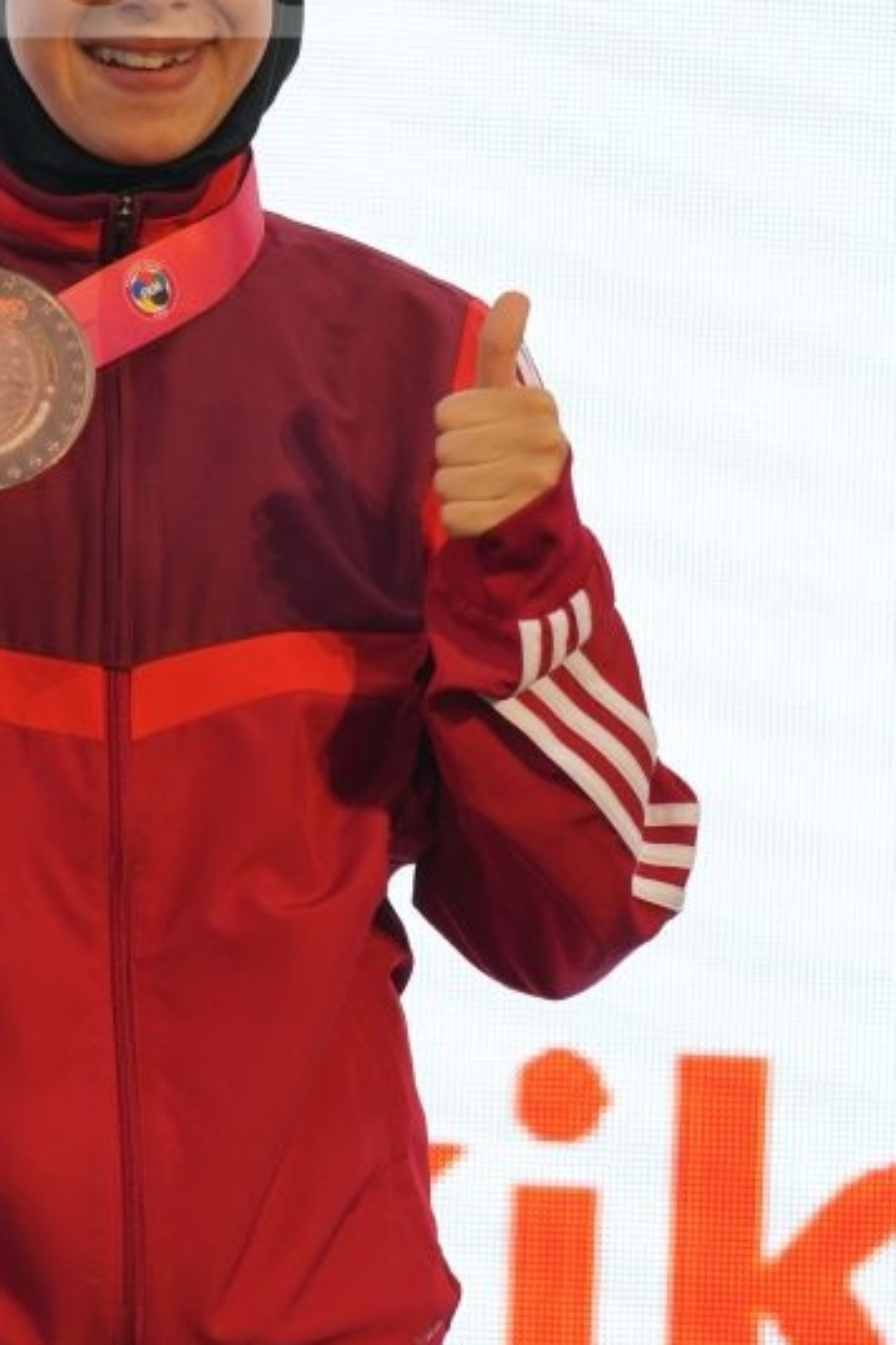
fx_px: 25161
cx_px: 206
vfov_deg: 3.1
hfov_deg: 2.0
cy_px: 700
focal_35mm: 674
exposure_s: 1/250
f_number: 2.8
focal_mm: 200
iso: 320
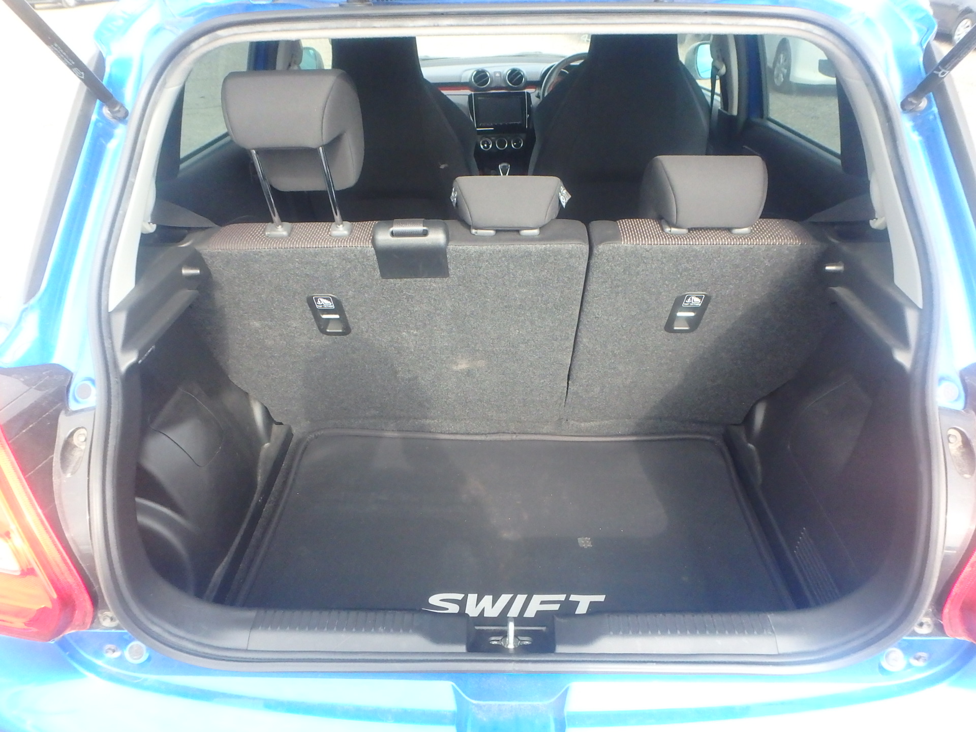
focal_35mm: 21
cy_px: 366
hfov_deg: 79.0
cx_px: 488
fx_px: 592
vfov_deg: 63.4
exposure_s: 1/500
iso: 800
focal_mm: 3.7
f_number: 3.5
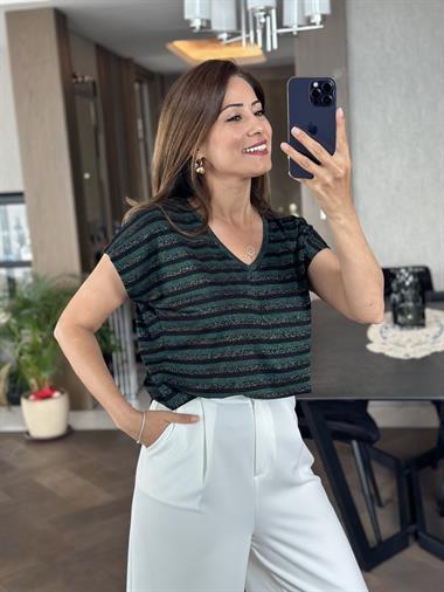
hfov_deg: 30.3
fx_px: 820
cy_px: 296
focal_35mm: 48
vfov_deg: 39.6
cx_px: 222
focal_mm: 6.86
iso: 200
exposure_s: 1/60
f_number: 1.78
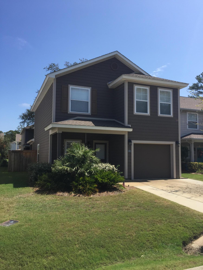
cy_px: 135
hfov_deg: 48.2
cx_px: 102
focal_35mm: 29
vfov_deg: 61.7
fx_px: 227
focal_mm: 4.15
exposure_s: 1/1799
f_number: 2.2
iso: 32
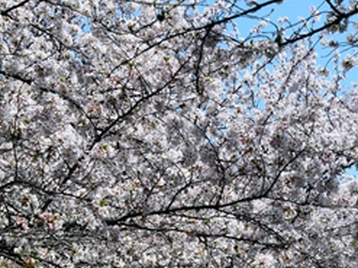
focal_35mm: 243
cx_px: 290
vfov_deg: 5.9
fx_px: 2512
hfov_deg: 8.1
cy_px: 556
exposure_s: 1/500
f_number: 11
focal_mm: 78
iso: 400
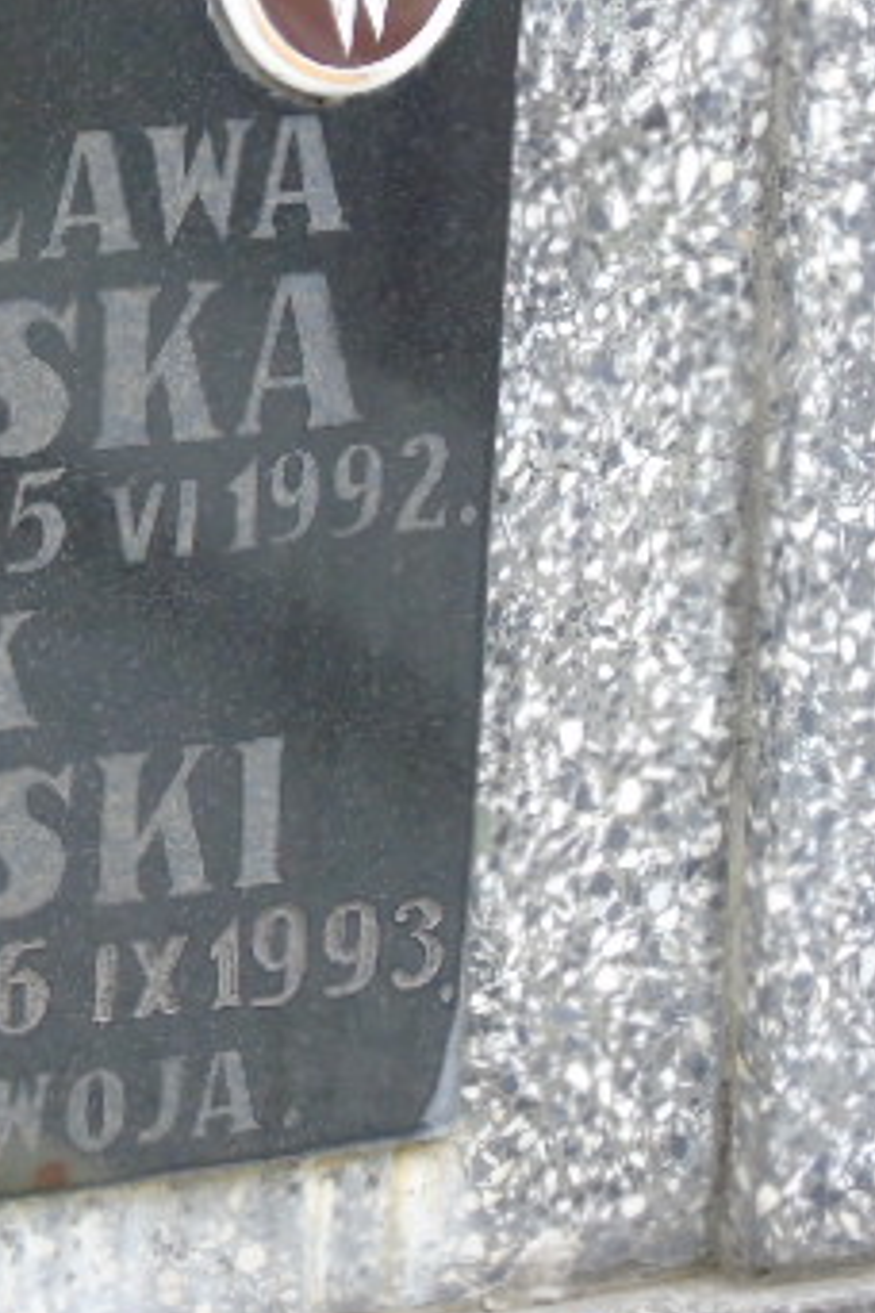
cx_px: -169
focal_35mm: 276
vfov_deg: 7.5
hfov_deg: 5.0
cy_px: 476
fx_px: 10062
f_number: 4.7
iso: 400
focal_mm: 25
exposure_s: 1/125
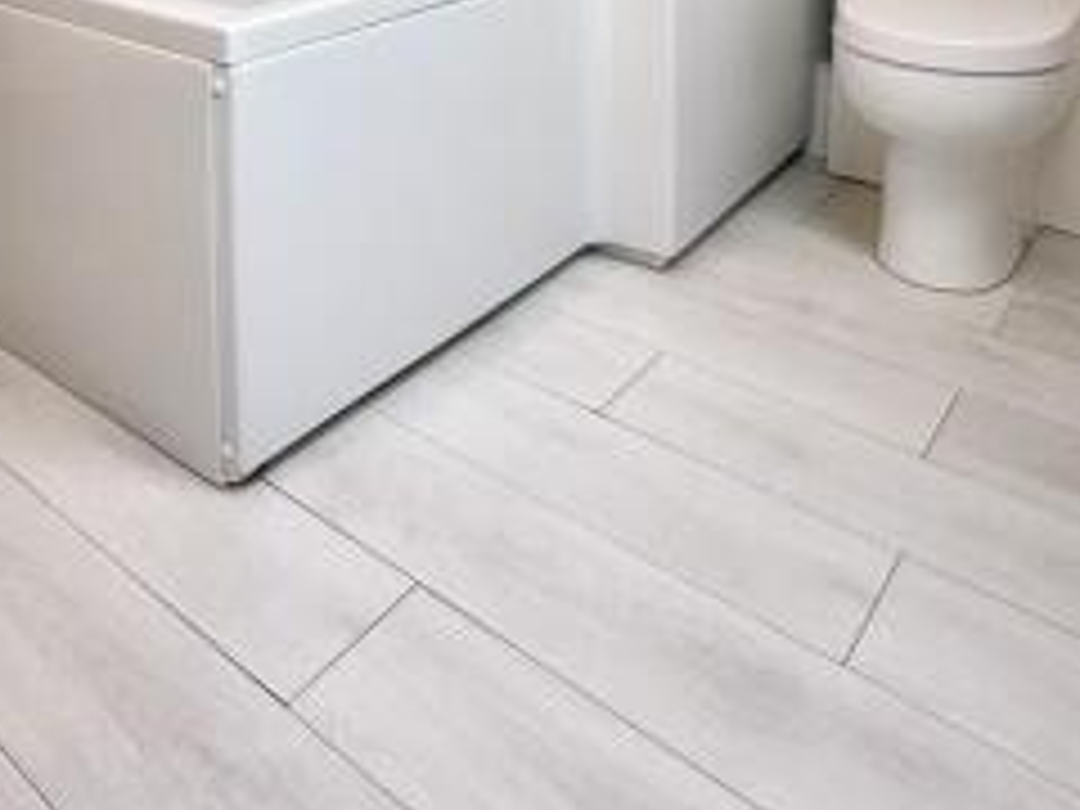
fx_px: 1061
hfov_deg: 53.7
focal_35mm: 34
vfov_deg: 35.1
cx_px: 448
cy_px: -106
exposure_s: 1/101
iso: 40
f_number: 2.2
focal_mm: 2.22
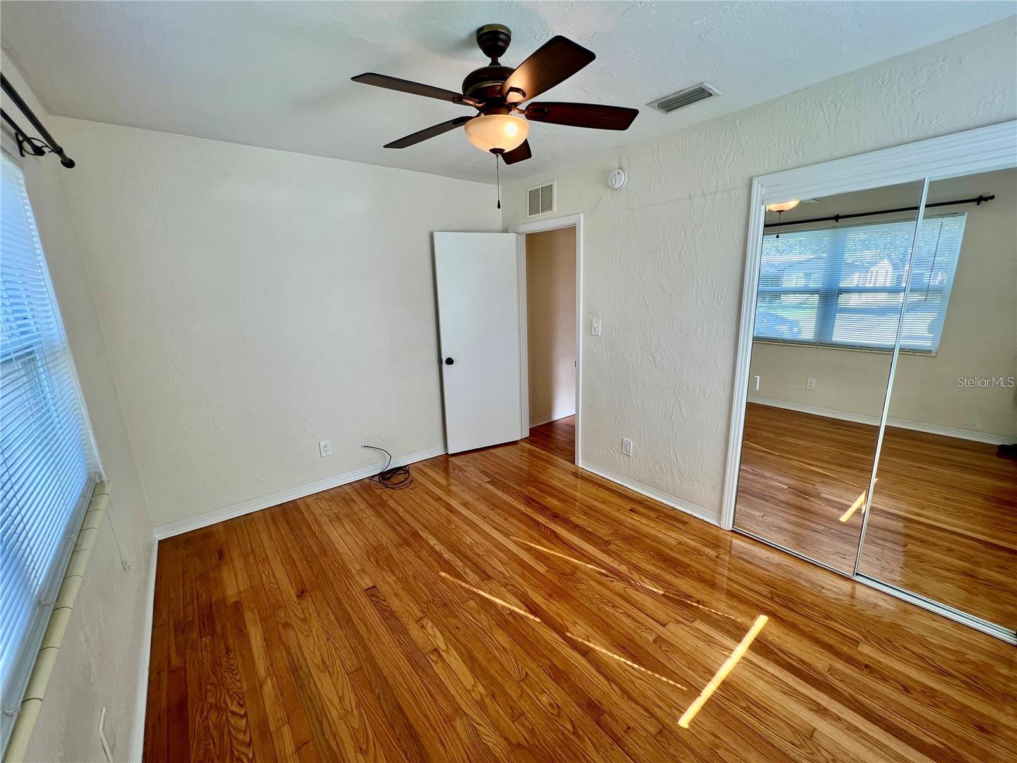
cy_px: 382
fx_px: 382
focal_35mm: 13
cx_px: 508
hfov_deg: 106.2
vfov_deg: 89.9
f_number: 1.8
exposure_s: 1/120
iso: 50
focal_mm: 1.57
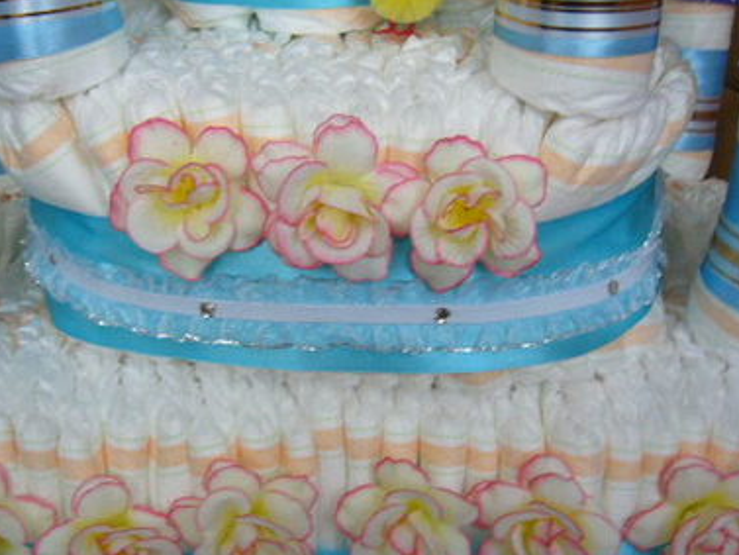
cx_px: 312
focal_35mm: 51
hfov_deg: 37.4
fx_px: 1089
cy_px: 244
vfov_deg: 28.6
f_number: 2.8
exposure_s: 1/30
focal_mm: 5.8
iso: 100
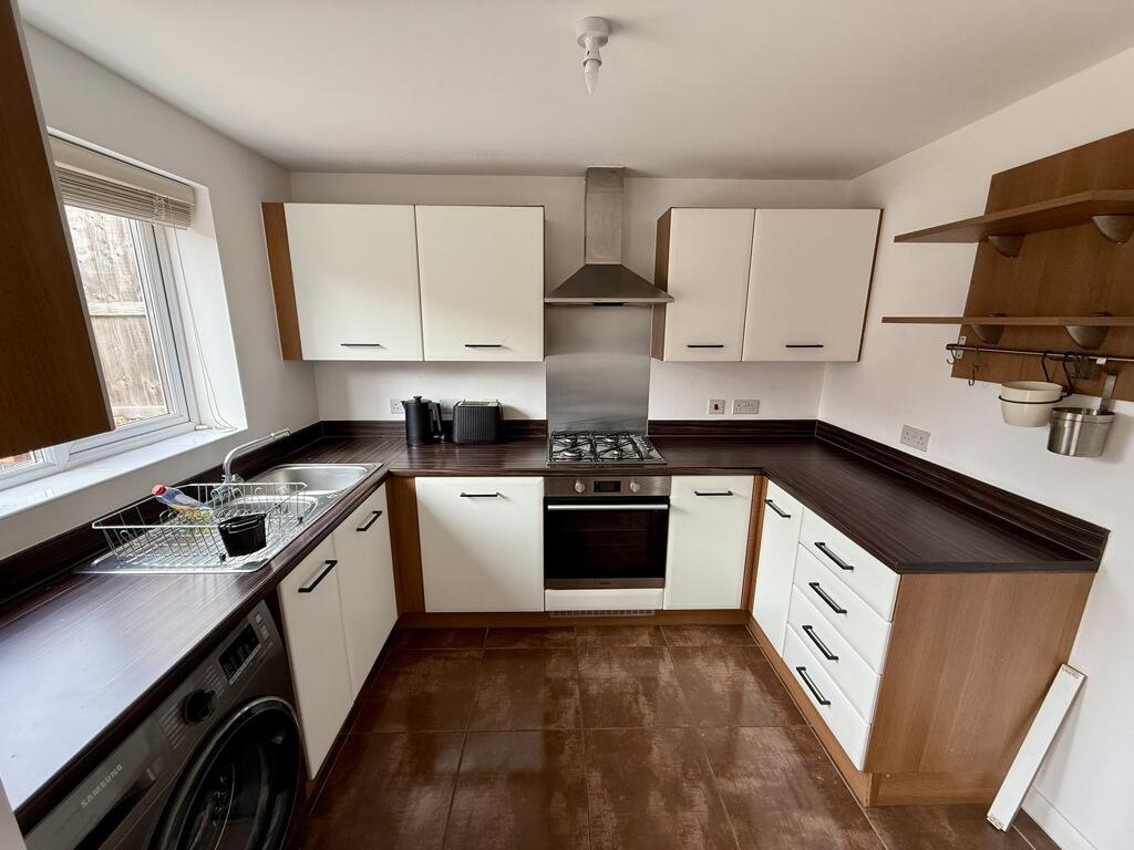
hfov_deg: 102.1
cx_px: 567
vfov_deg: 85.7
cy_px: 425
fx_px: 459
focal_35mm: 14
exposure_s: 1/99
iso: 125
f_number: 2.2
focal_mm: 2.22
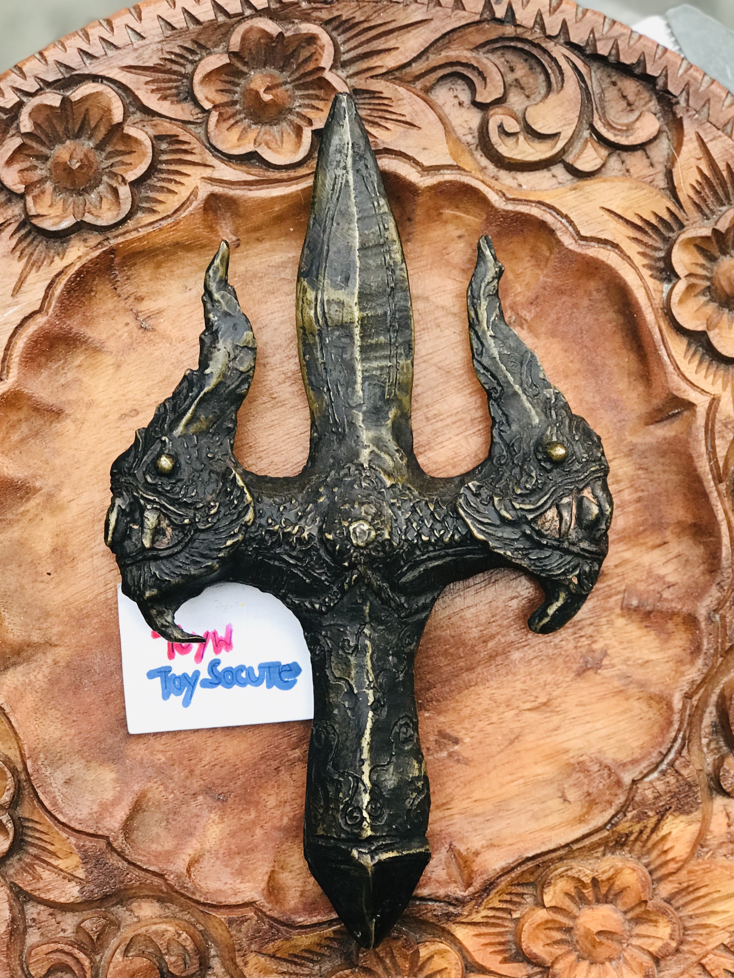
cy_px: 489
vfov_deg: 33.8
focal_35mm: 57
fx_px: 1611
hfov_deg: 25.7
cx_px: 367
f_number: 2.8
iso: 40
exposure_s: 1/50
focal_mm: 6.6
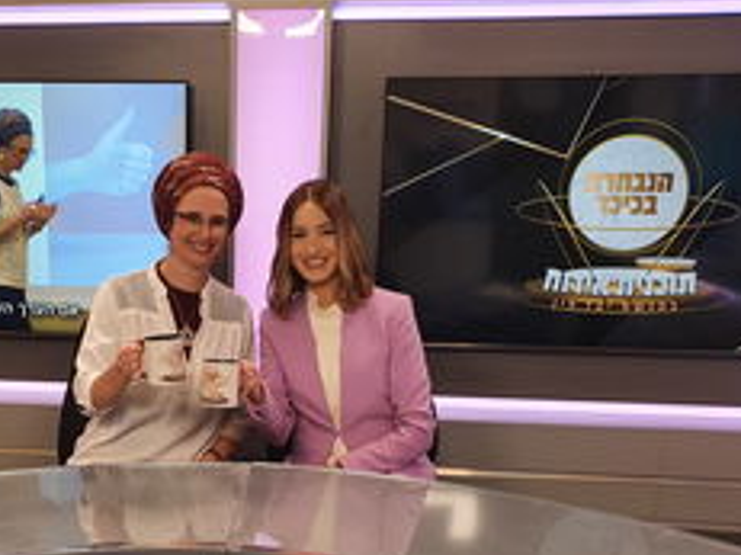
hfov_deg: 41.3
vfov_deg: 31.9
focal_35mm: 45
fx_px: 963
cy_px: 366
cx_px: 221
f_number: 2.4
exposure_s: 1/100
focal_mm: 4.32
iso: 64
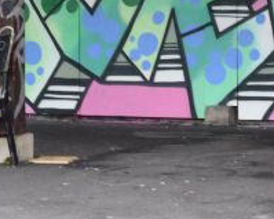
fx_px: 1232
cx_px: 216
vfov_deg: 10.0
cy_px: -31
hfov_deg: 12.6
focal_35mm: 152
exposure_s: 1/13
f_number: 3.7
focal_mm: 12.7
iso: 400
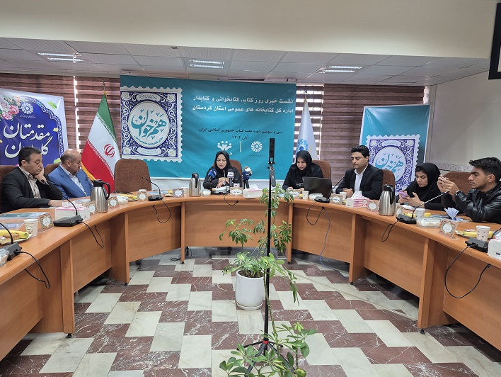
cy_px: 198
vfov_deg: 54.9
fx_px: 362
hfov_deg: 69.3
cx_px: 236
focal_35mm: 25
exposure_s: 1/100
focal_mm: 5.4
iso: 200
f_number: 1.8
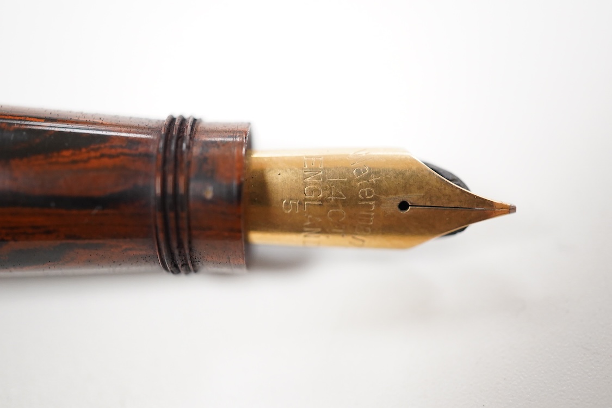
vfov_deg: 29.9
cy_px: 204
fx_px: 765
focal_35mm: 45
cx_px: 306
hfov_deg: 43.6
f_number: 5
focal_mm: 30
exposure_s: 1/200
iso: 2500
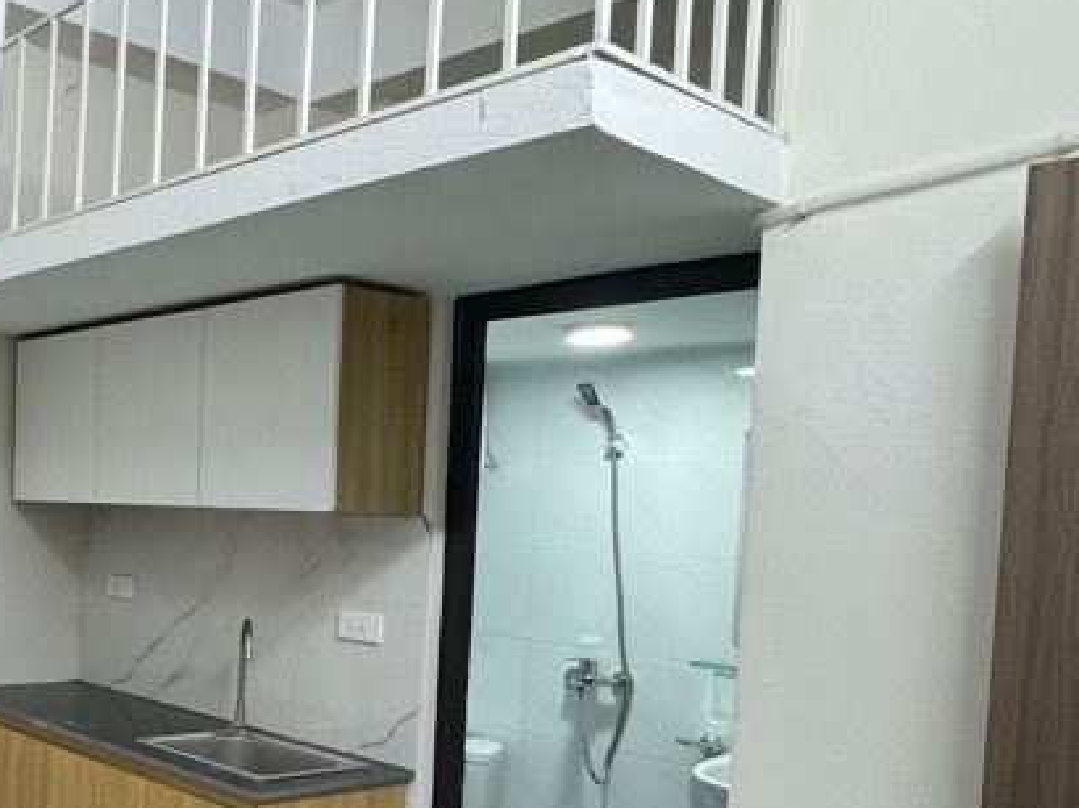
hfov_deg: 43.7
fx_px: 1090
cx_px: -37
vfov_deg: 40.2
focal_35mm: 35
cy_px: 532
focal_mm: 2.22
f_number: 2.2
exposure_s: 1/100
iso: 250
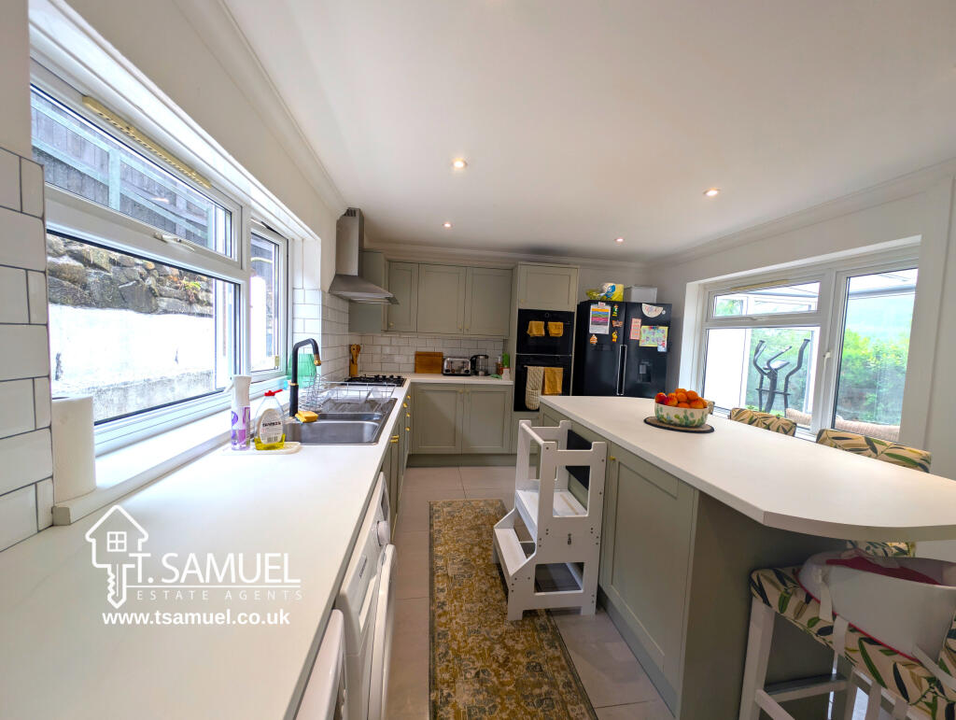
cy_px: 360
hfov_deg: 110.5
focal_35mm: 12
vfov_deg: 94.6
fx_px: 332
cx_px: 478
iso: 40
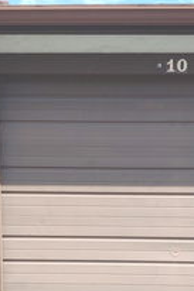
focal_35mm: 54
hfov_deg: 24.9
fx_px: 437
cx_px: 130
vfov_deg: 36.2
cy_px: 210
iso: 50
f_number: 1.5
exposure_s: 1/2083
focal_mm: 4.23
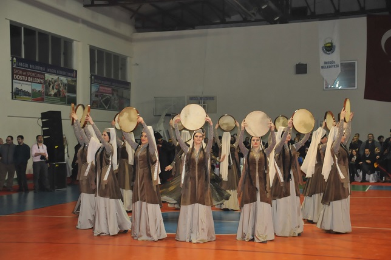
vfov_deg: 23.7
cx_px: 196
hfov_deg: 35.1
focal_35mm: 57
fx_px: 618
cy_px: 130
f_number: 5
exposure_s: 1/60
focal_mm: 38
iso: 800
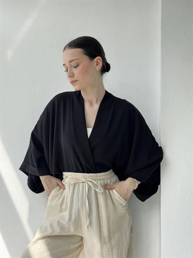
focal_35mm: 48
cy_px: 129
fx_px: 357
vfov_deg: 39.6
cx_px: 96
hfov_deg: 30.3
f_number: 1.78
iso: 64
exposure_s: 1/535
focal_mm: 6.76
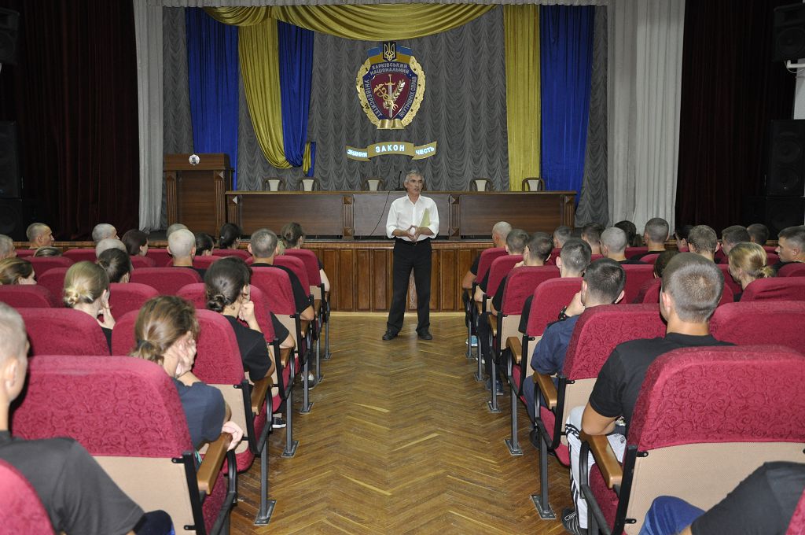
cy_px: 268
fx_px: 737
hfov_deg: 57.3
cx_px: 402
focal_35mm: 33
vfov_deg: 39.9
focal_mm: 22
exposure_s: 1/60
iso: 800
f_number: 3.8
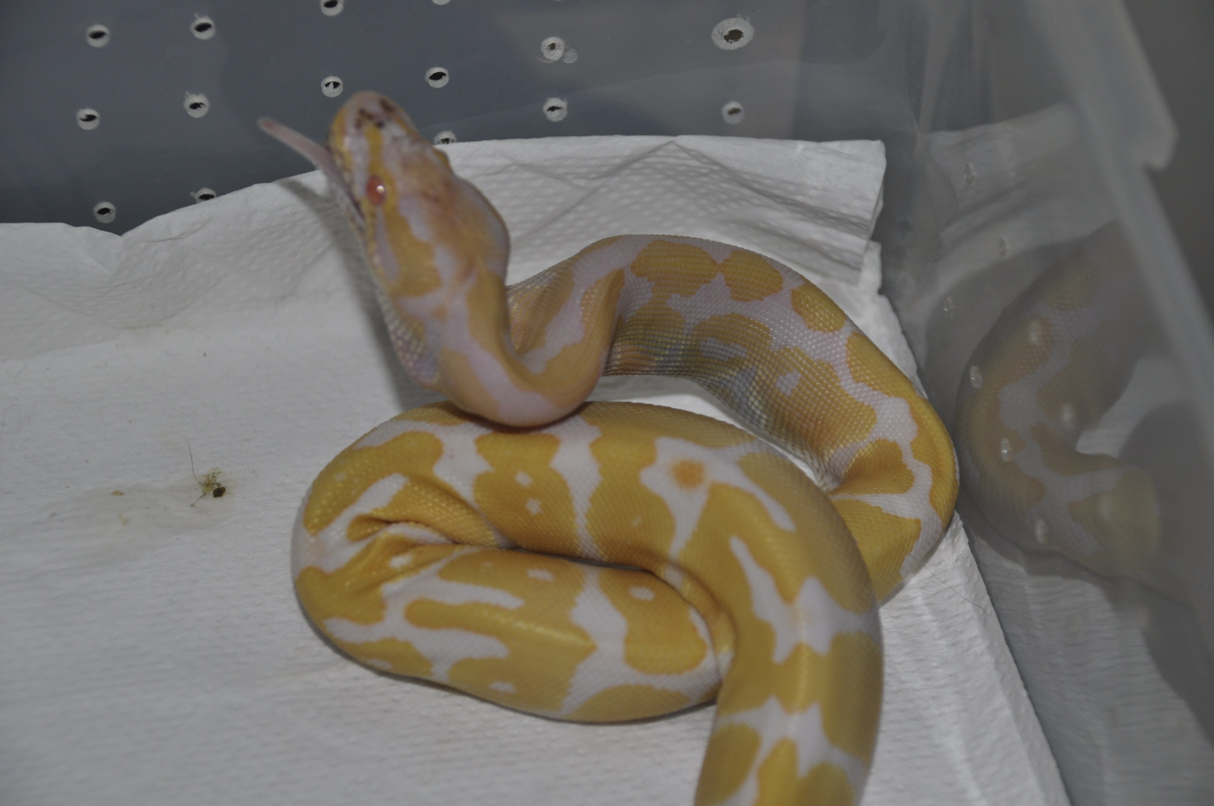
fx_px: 3536
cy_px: 403
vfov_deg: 13.0
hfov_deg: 19.5
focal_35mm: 105
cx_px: 607
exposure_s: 1/125
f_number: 5.6
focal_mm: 70
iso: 200
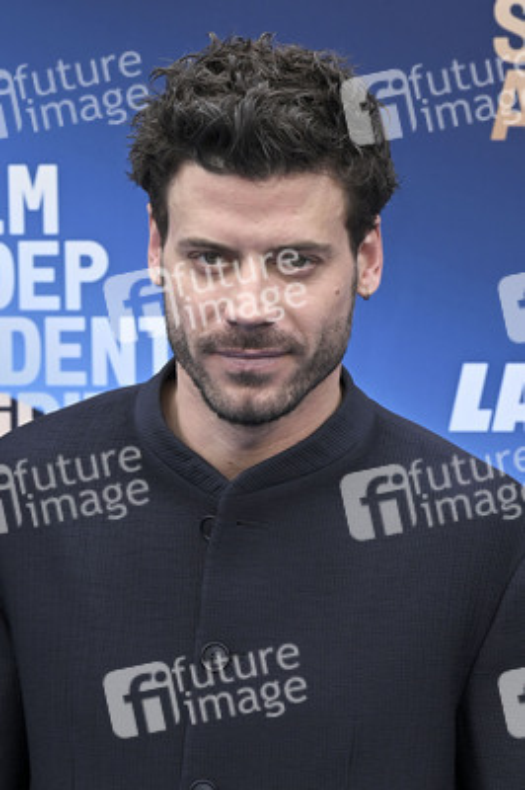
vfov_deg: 14.5
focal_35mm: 142
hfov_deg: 9.6
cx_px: 262
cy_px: 395
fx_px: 3111
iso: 500
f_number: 6.3
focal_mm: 95
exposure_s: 1/400
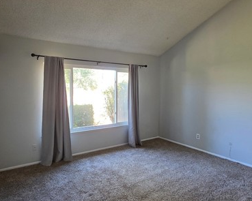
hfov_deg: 74.9
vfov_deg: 63.0
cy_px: 94
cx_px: 116
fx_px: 164
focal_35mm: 22
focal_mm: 2.2
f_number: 1.9
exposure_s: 1/100
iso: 400
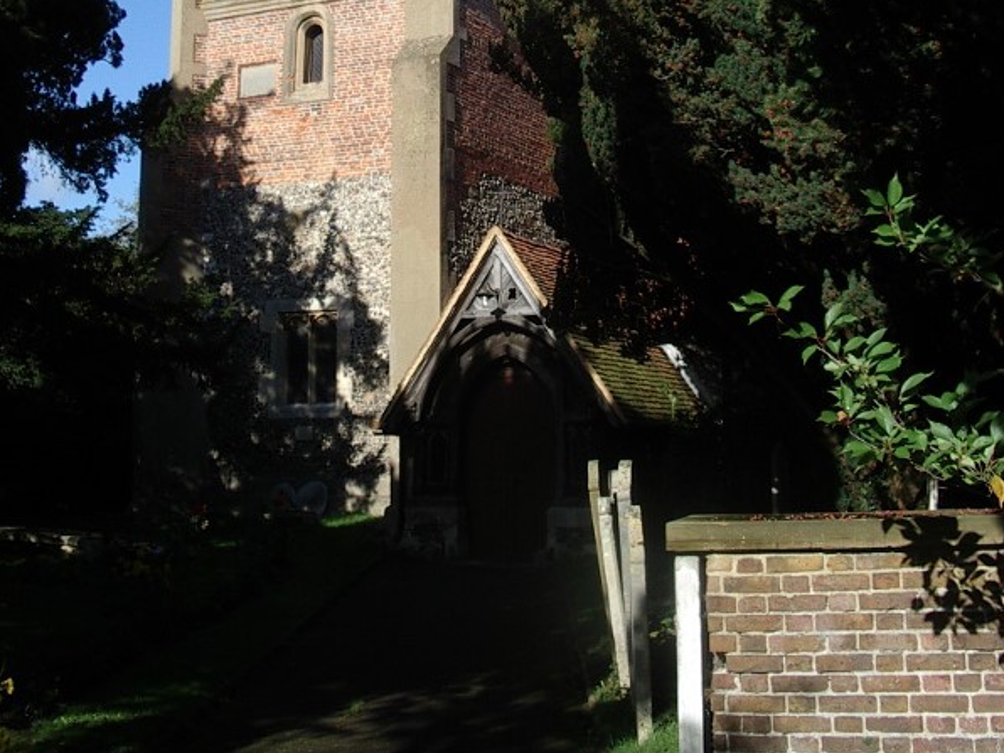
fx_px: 1479
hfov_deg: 37.5
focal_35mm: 51
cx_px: 504
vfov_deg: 27.7
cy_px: 96
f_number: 4.8
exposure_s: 1/320
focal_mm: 5.8
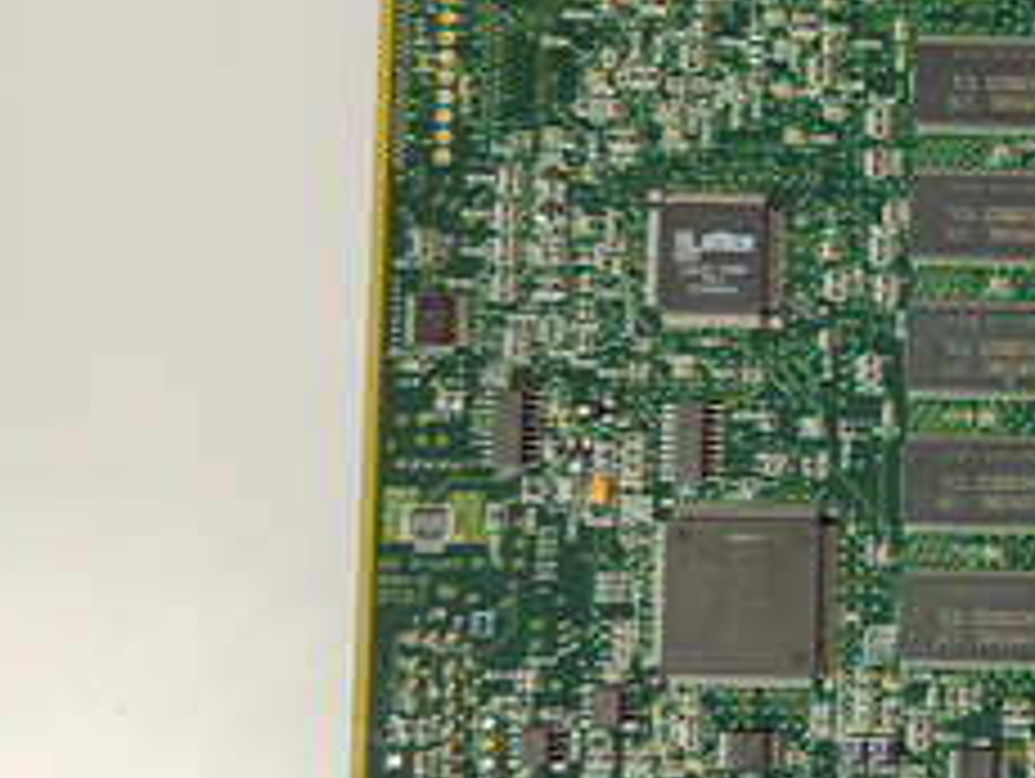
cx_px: 1296
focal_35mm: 60
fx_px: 1796
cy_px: 360
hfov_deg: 27.5
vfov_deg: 24.5
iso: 1628
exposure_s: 1/60
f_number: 1.9
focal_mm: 5.52
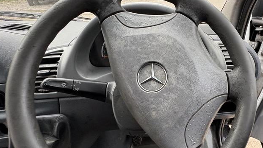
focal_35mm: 22
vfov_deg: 51.0
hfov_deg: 78.9
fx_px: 153
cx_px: 172
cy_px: 90
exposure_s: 1/99
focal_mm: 2.22
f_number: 2.2
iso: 64
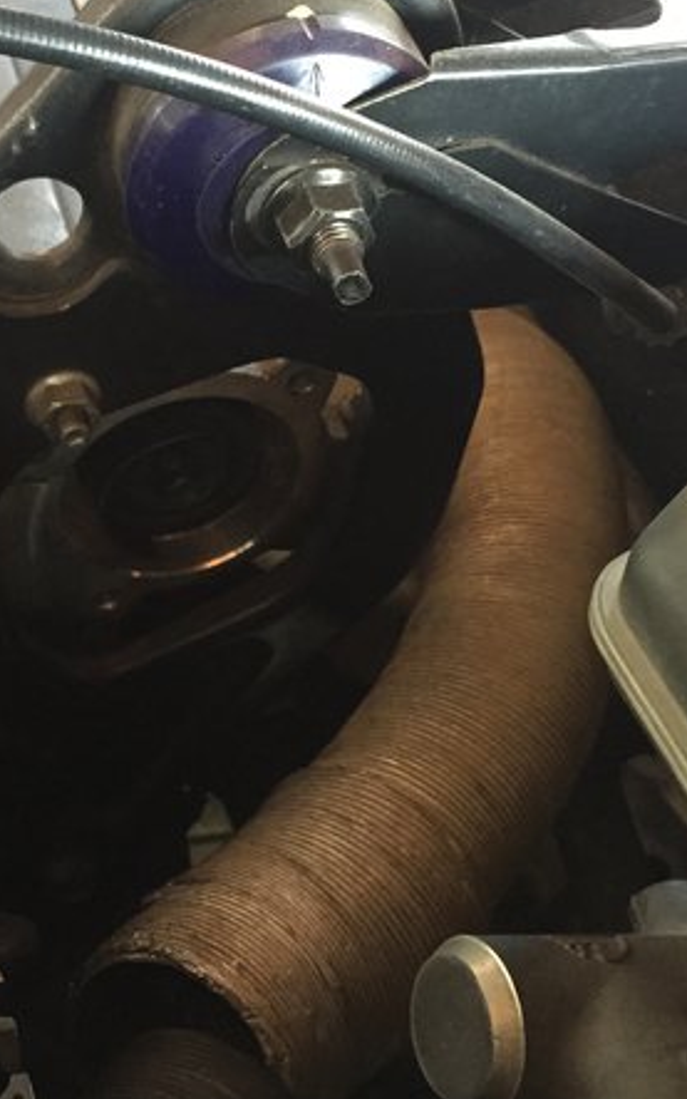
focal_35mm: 55
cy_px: 509
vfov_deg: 36.9
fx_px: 1647
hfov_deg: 22.7
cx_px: 2
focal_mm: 4.15
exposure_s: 1/17
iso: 250
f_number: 2.2
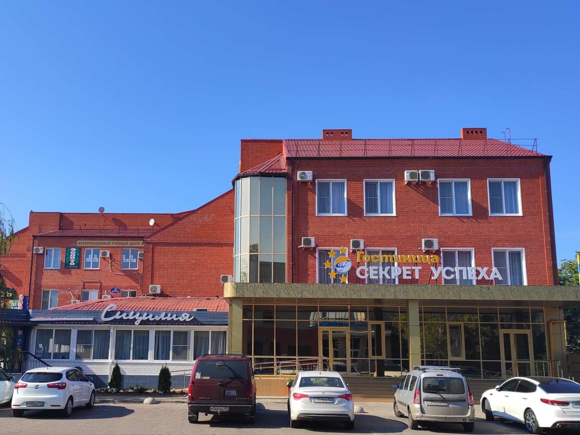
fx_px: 603
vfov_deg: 39.6
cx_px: 247
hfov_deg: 51.2
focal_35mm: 36
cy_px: 243
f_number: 1.75
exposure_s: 1/1479
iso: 112
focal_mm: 4.77
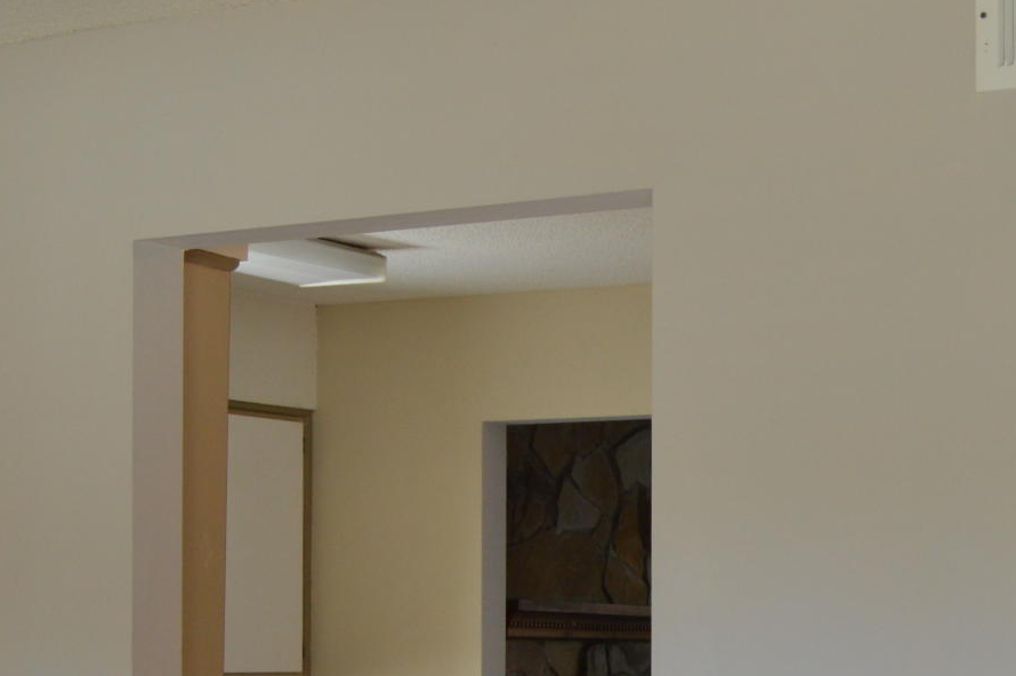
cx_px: 678
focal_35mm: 91
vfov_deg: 14.8
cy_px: 611
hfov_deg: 22.3
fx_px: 2566
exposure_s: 1/125
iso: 400
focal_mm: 18
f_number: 4
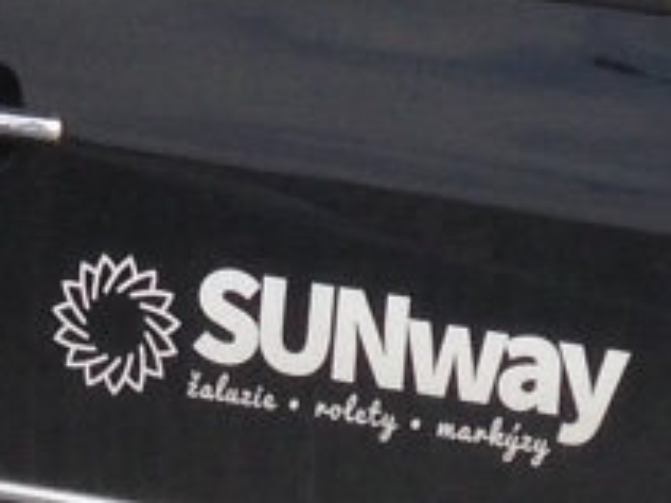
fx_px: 4940
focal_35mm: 255
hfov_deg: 7.8
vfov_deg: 5.7
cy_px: -528
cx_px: 264
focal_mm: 4.12
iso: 50
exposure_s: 1/484
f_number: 2.4
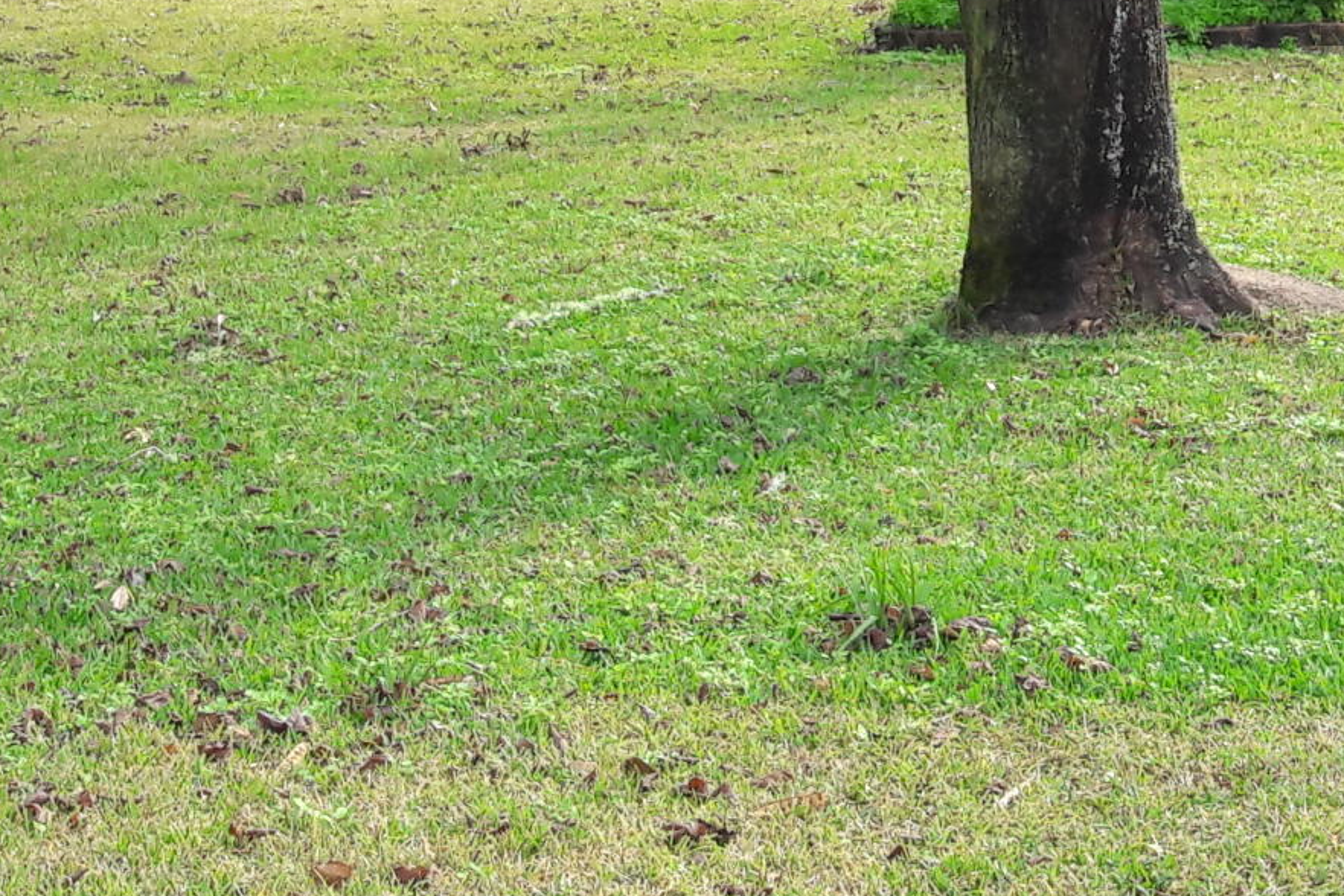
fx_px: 3696
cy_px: -308
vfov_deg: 13.3
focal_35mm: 99
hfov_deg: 20.6
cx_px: 760
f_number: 1.9
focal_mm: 3.7
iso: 40
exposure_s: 1/254
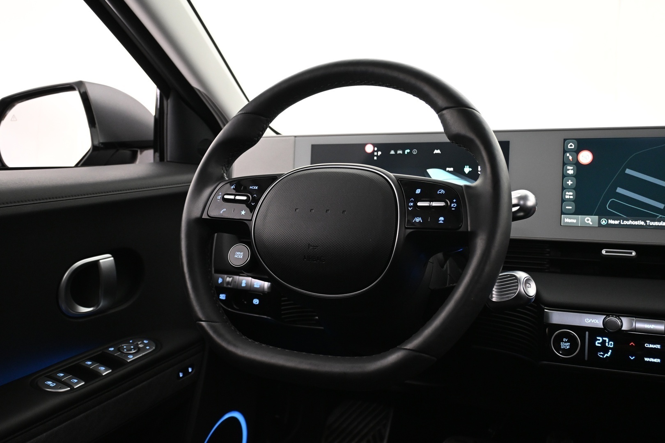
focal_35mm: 34
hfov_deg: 56.1
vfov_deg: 39.1
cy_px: 222
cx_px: 332
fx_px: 623
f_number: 4
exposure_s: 1/25
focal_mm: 22.5
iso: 1600
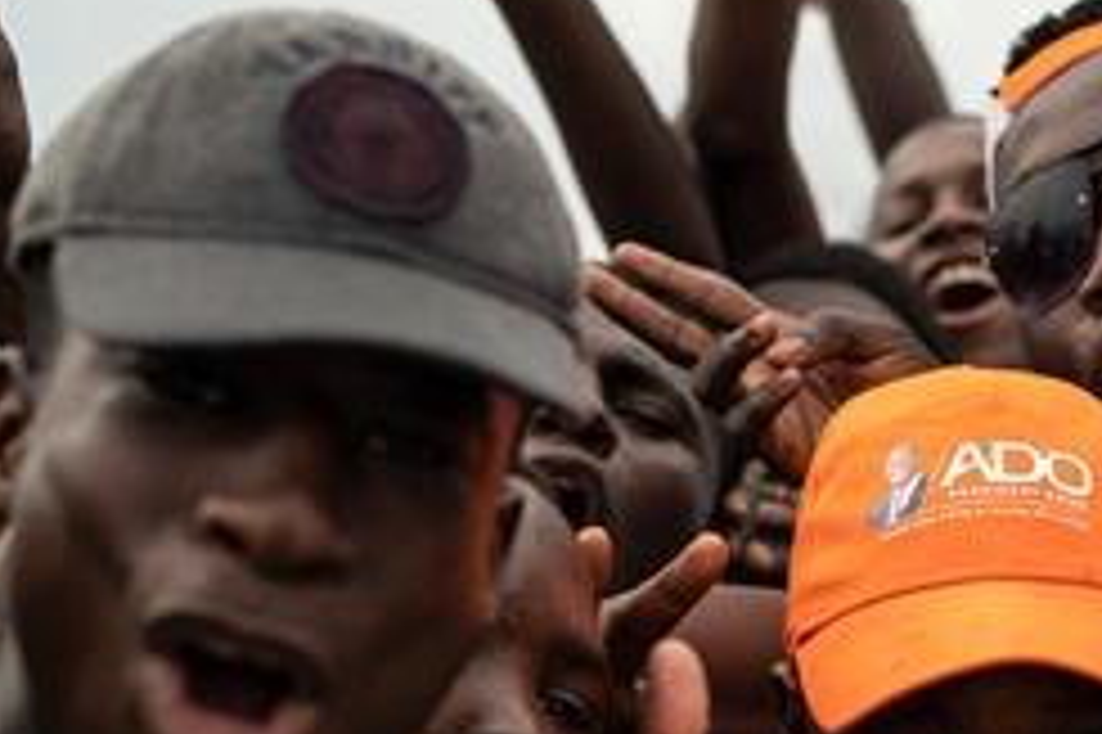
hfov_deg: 21.5
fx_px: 2845
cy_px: 655
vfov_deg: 14.5
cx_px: 985
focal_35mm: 93
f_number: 2.2
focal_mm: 35
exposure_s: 1/1600
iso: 200
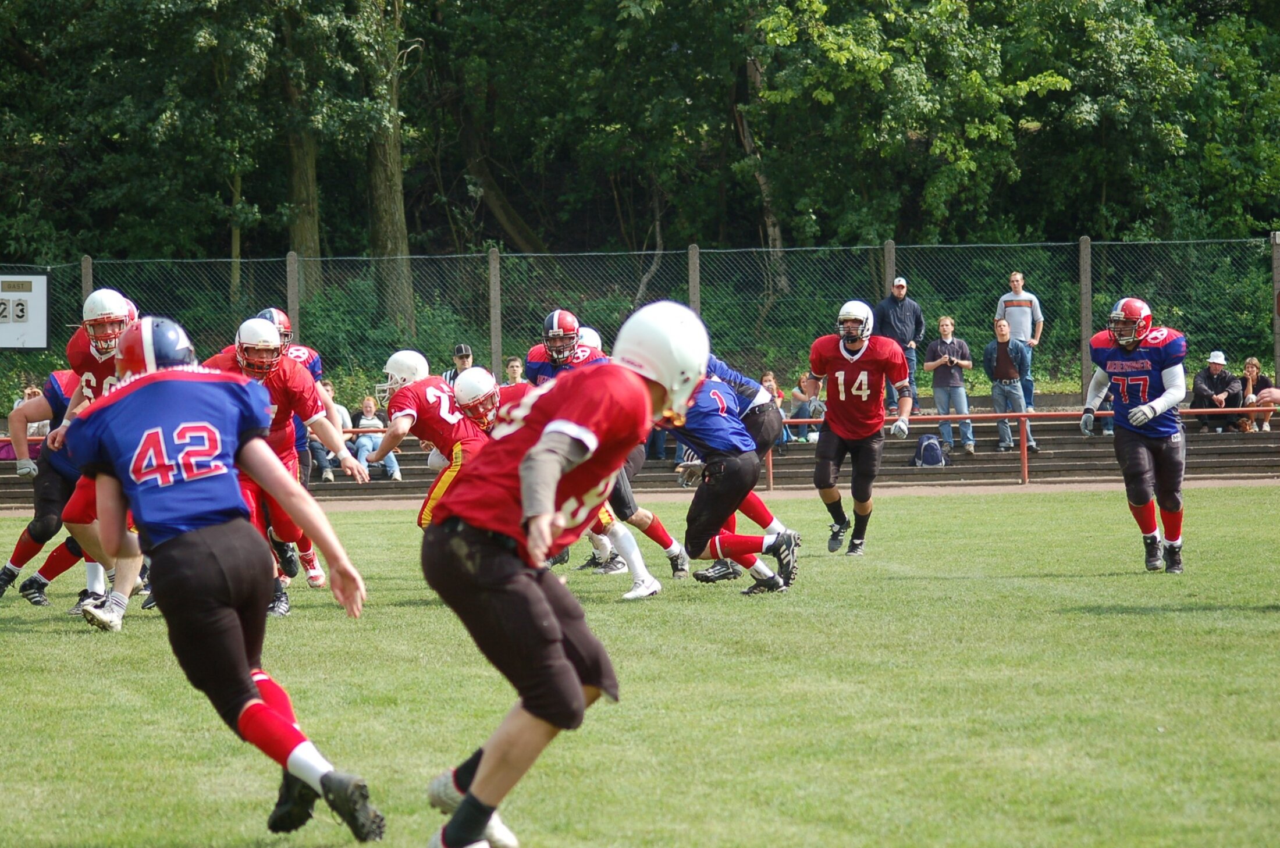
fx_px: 5057
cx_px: 640
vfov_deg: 9.6
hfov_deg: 14.4
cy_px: 424
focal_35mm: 142
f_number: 4.2
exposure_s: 1/1000
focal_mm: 95
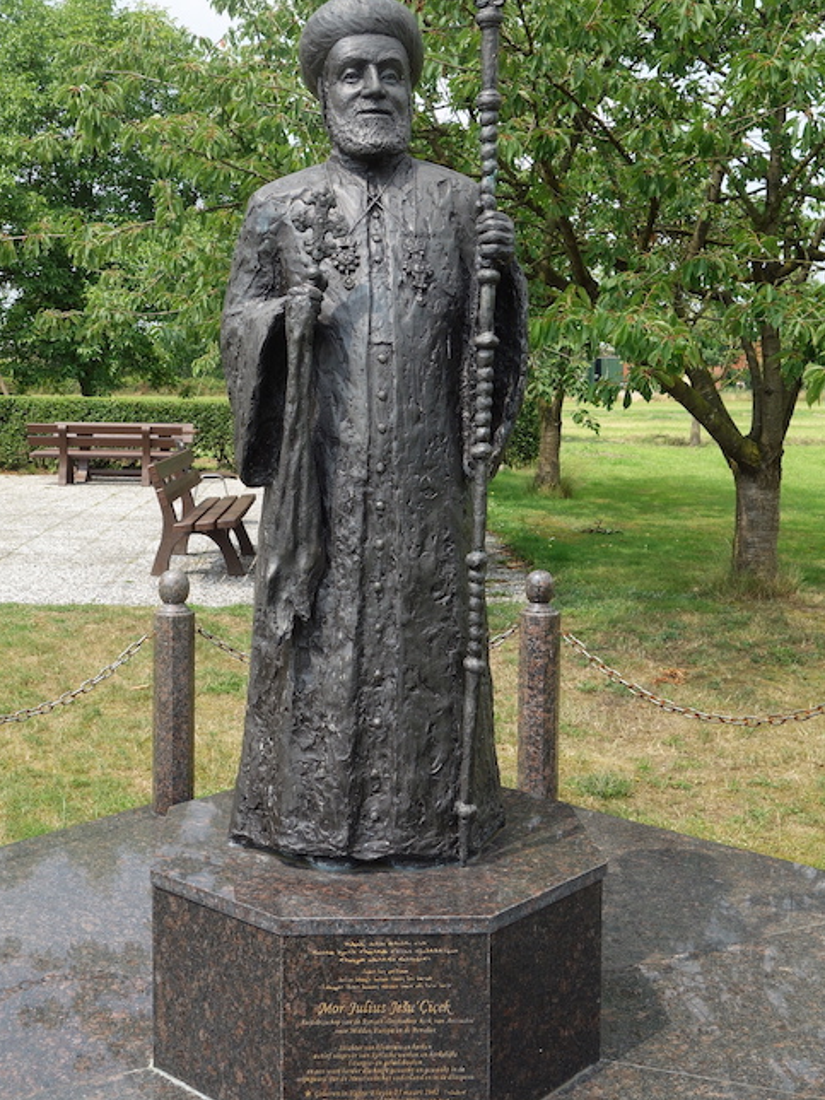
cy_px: 455
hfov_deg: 34.3
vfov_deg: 44.6
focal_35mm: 42
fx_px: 1335
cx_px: 373
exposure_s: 1/250
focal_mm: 12.62
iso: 125
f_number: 5.6
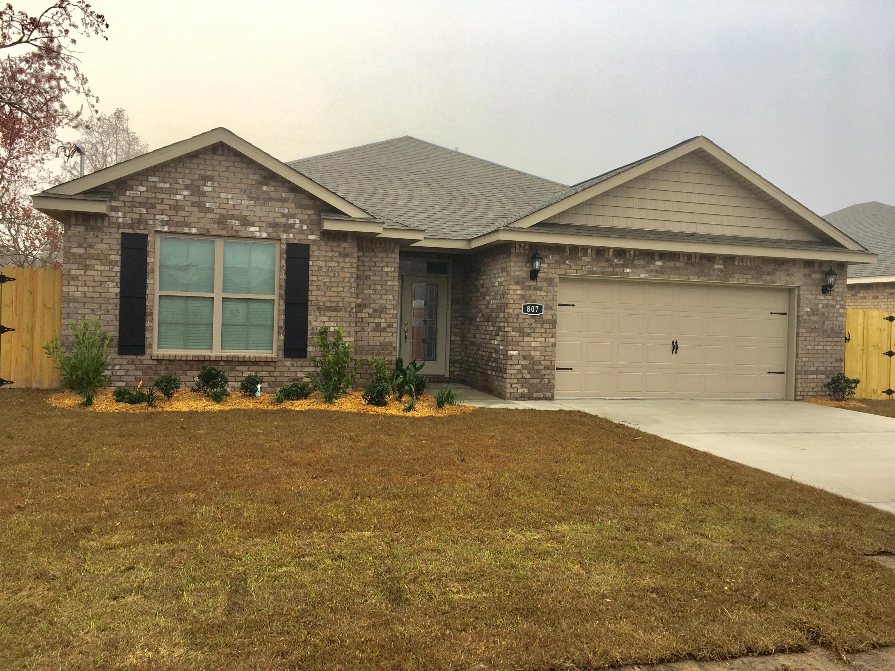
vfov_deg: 48.2
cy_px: 336
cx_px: 448
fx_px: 750
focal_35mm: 29
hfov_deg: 61.7
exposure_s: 1/126
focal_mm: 4.15
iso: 25
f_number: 2.2
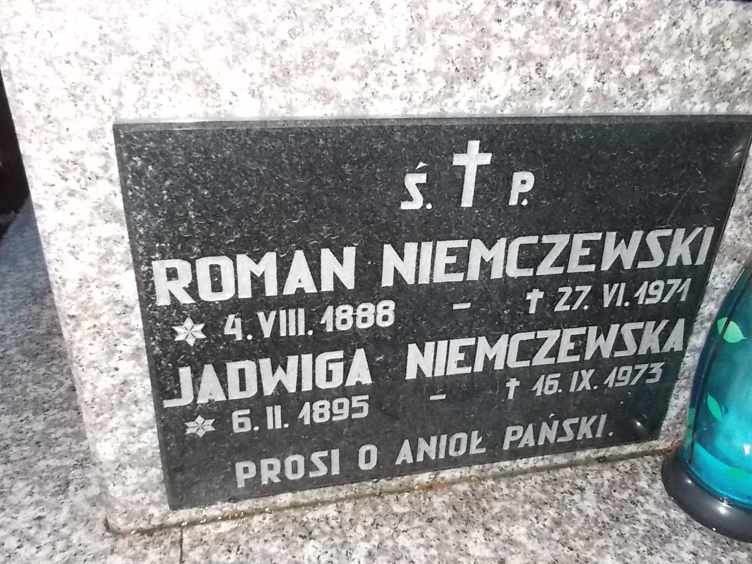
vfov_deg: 46.7
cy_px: 306
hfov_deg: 59.9
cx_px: 391
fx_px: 652
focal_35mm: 30
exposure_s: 1/25
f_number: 3.2
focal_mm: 4.6
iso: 400
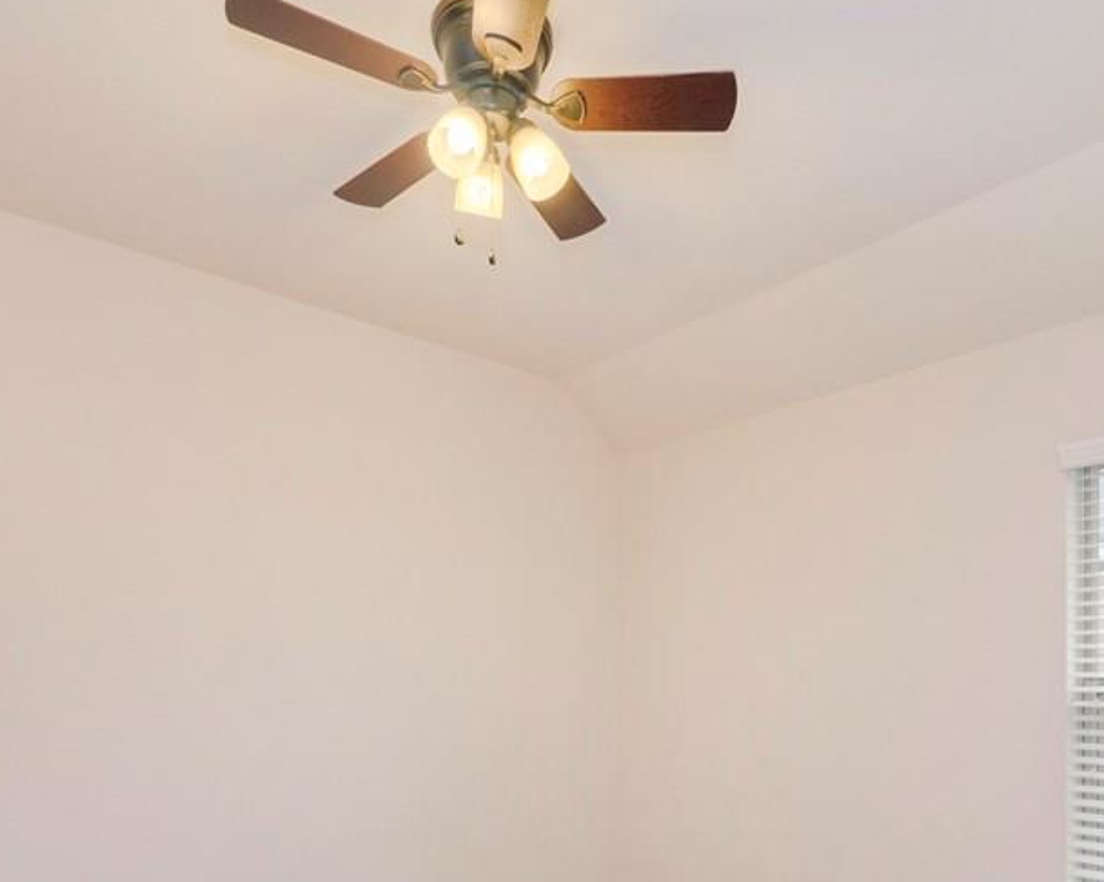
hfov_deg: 72.5
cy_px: 669
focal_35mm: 23
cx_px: 603
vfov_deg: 57.5
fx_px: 751
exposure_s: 1/8
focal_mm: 7
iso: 500
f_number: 4.5
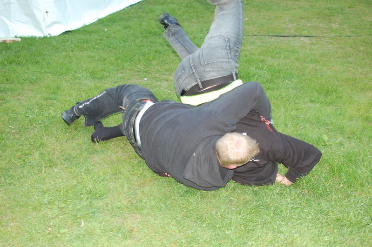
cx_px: 186
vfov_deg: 25.7
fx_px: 542
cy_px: 124
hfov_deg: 37.9
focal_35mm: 52
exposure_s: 1/60
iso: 400
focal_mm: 35
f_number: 2.8
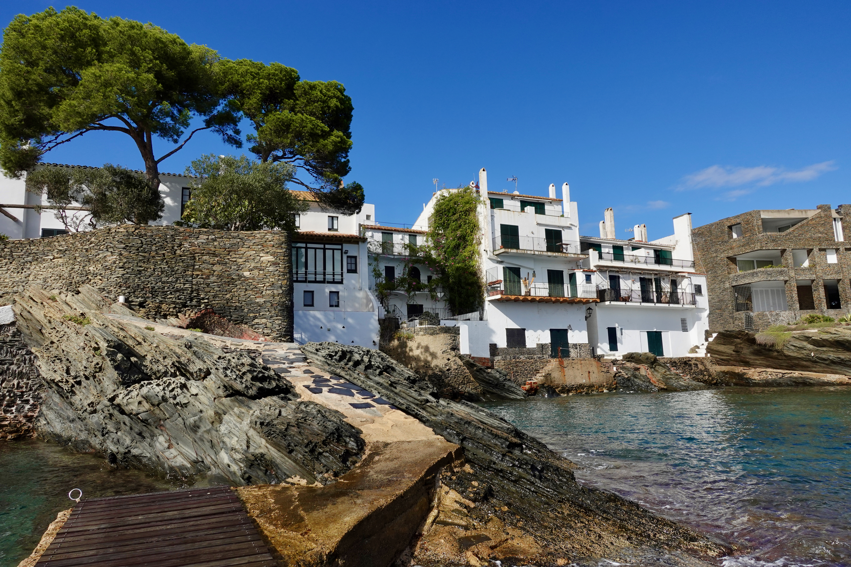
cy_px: 284
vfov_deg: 53.1
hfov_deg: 73.7
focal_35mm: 24
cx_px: 426
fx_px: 567
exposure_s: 1/640
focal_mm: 9.4
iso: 125
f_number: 6.3
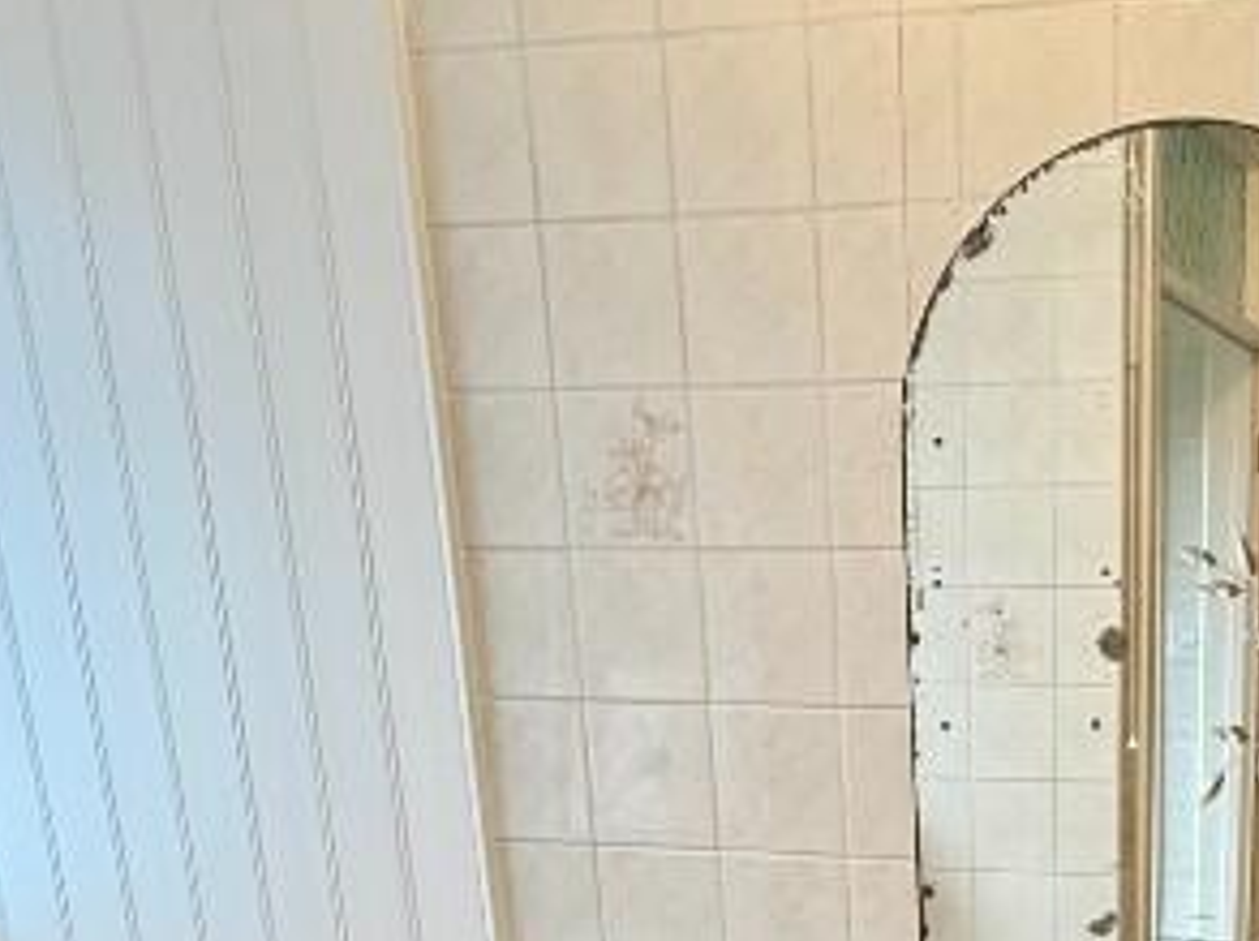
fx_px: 1780
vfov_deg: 25.8
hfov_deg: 35.4
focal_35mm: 49
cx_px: 1250
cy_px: 1195
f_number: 2.2
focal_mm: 2.22
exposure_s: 1/50
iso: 200
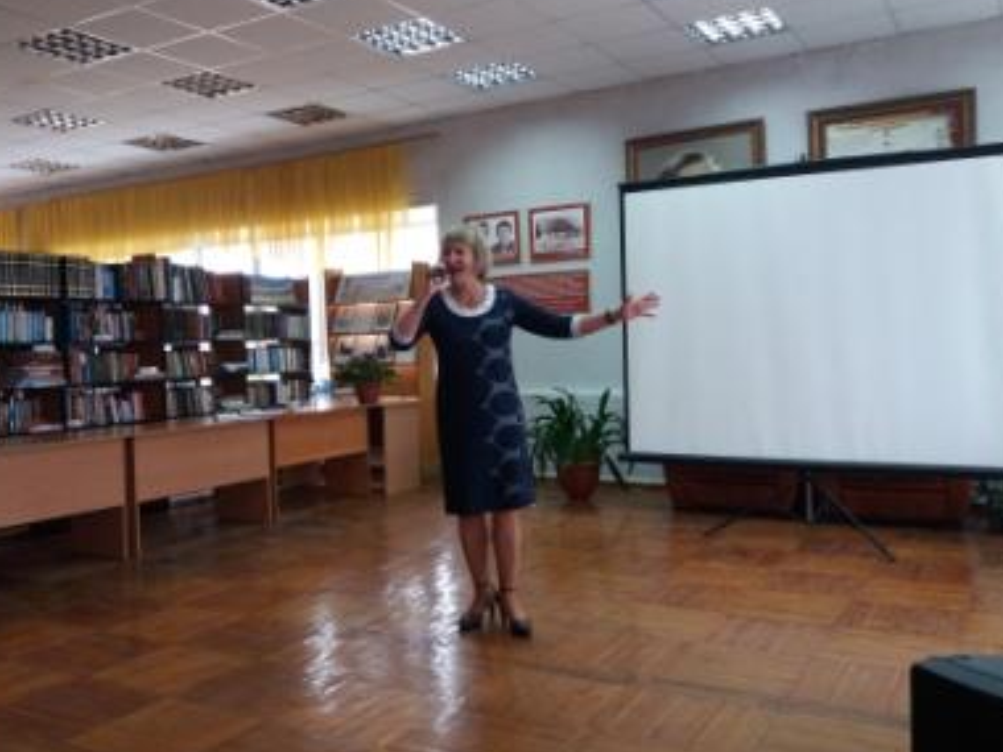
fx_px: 956
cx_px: 430
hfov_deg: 55.1
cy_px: 359
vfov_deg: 42.9
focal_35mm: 33
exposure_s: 1/33
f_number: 1.9
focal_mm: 3.7
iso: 125
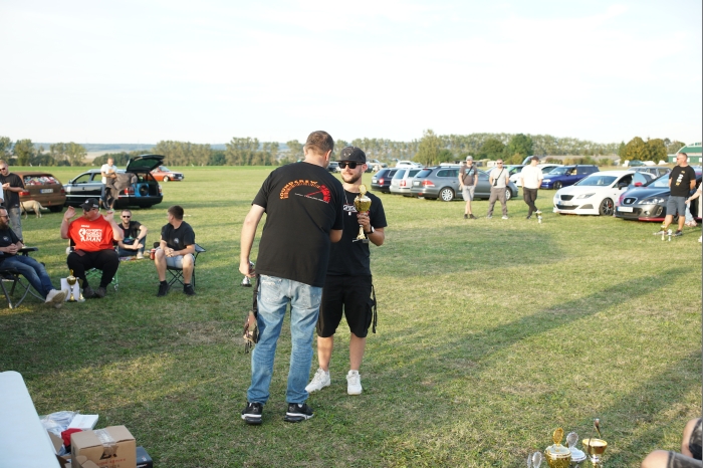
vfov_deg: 37.8
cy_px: 234
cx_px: 352
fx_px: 683
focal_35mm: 35
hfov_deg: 54.5
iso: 200
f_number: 4
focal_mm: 35
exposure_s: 1/200
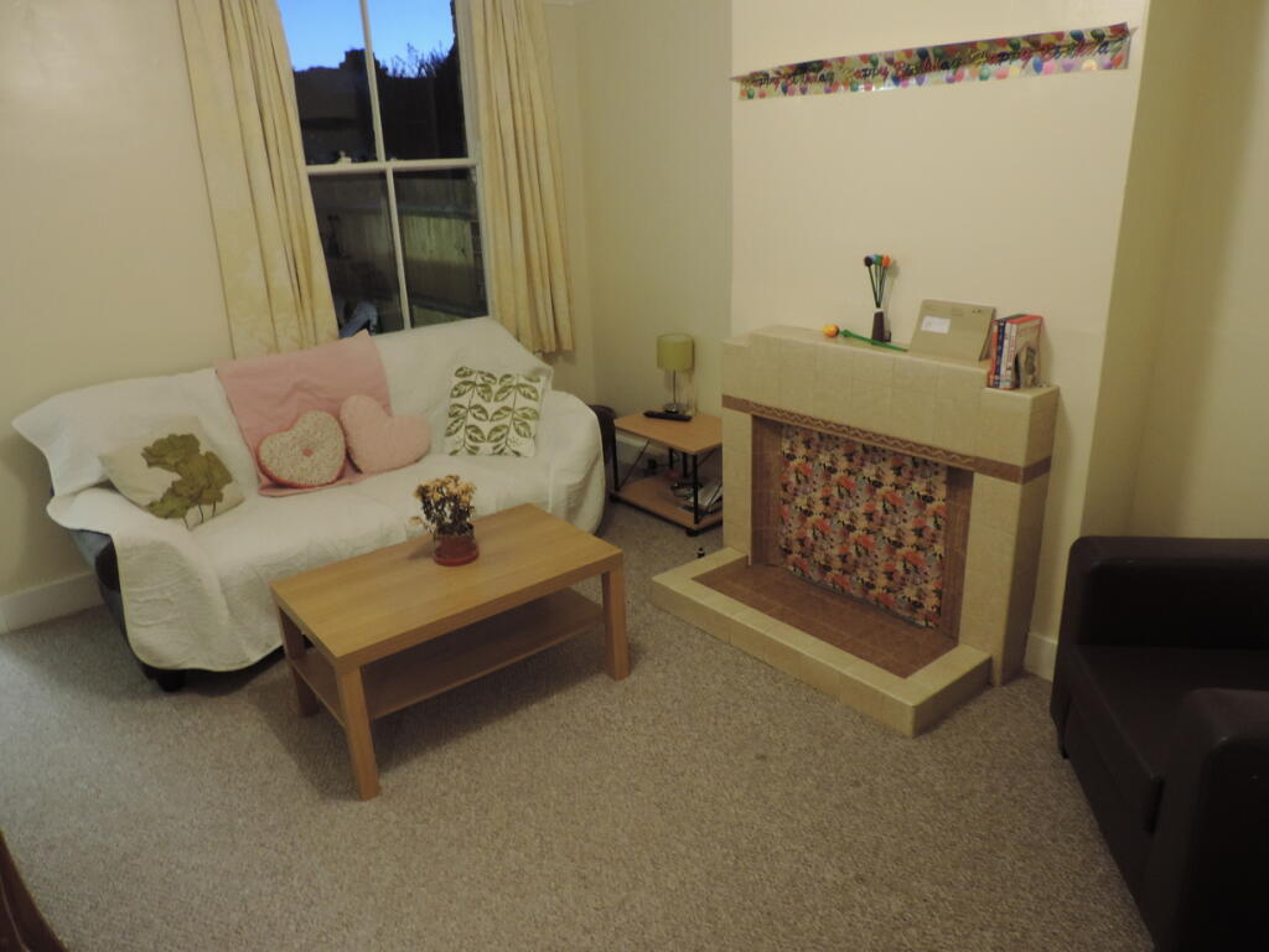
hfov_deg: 71.6
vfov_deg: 56.8
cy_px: 476
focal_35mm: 24
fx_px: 880
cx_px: 634
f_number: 3
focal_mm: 4.3
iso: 400
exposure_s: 1/8
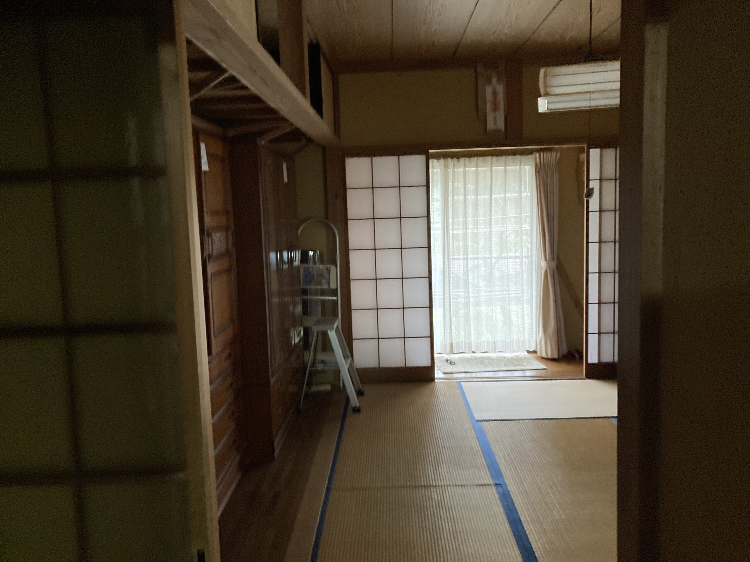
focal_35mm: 28
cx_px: 375
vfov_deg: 49.7
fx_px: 607
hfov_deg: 63.4
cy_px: 281
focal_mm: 3.99
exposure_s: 1/30
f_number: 1.8
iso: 400
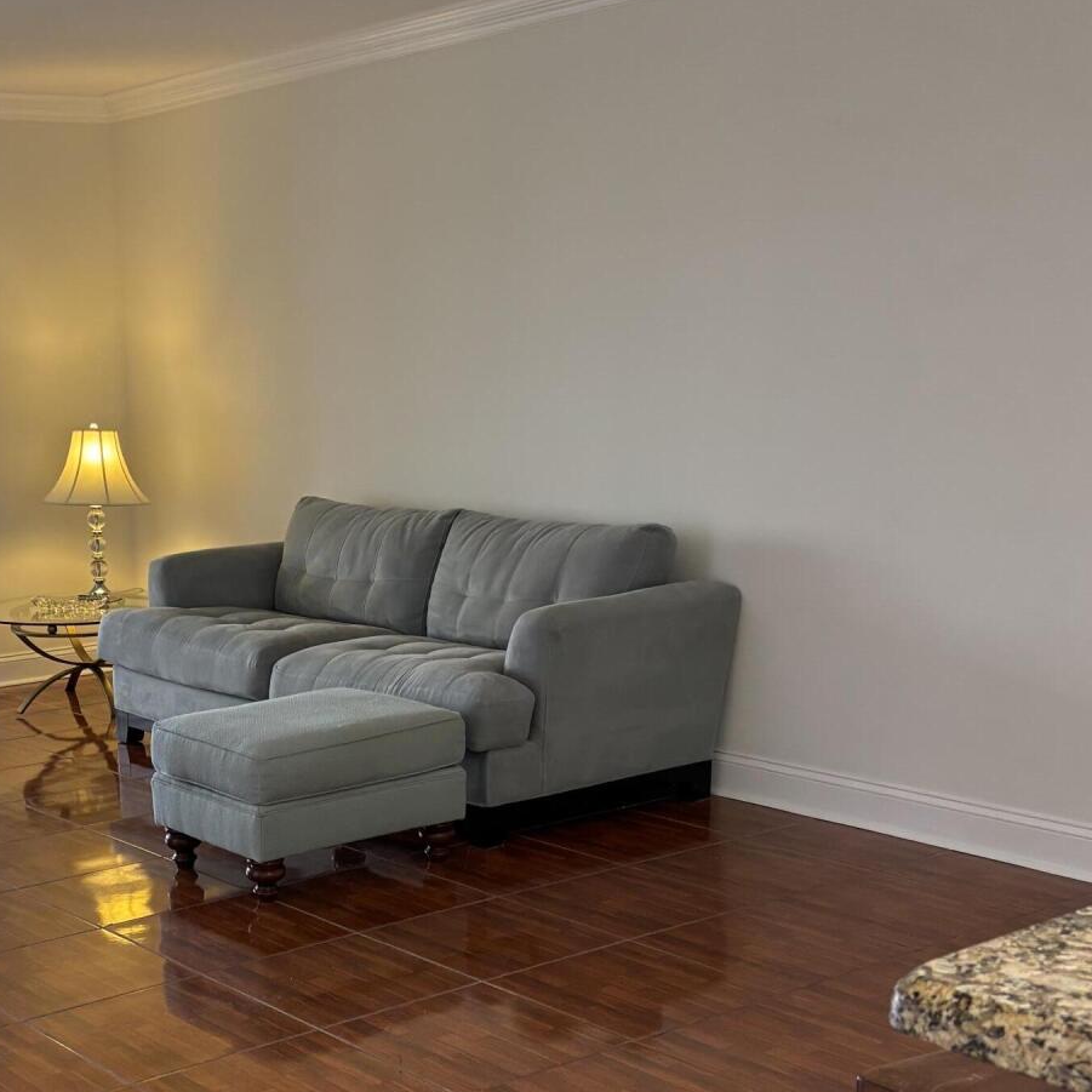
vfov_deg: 32.9
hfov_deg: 32.7
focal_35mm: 51
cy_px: 791
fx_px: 1820
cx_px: 256
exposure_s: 1/60
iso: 160
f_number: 1.6
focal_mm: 5.96
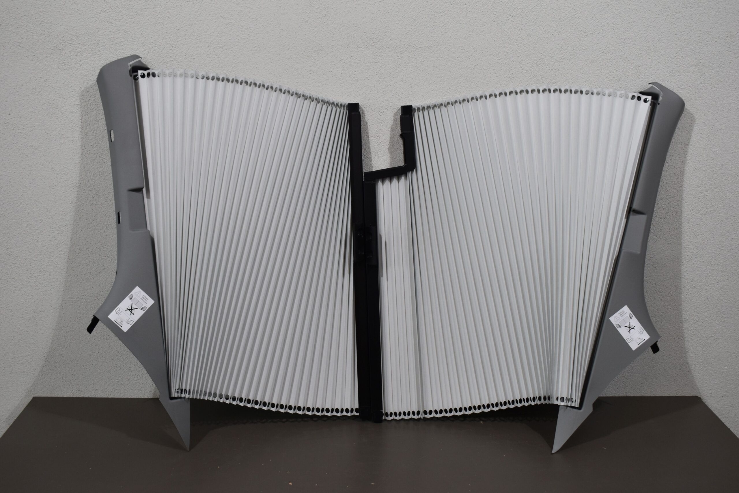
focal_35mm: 40
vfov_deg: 33.0
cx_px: 370
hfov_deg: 47.9
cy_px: 246
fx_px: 831
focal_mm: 27
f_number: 5.6
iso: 360
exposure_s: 1/125
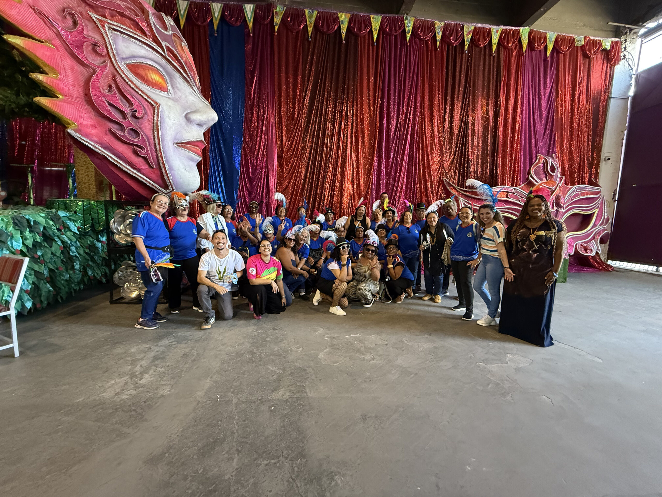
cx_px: 331
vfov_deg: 85.7
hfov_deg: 102.1
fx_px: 268
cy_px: 248
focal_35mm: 14
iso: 640
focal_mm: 2.22
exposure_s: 1/60
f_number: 2.2
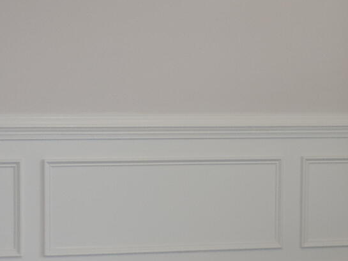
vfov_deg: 14.8
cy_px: 117
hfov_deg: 19.2
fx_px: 1006
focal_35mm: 100
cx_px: 332
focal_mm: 4.3
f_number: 3
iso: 160
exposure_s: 1/40
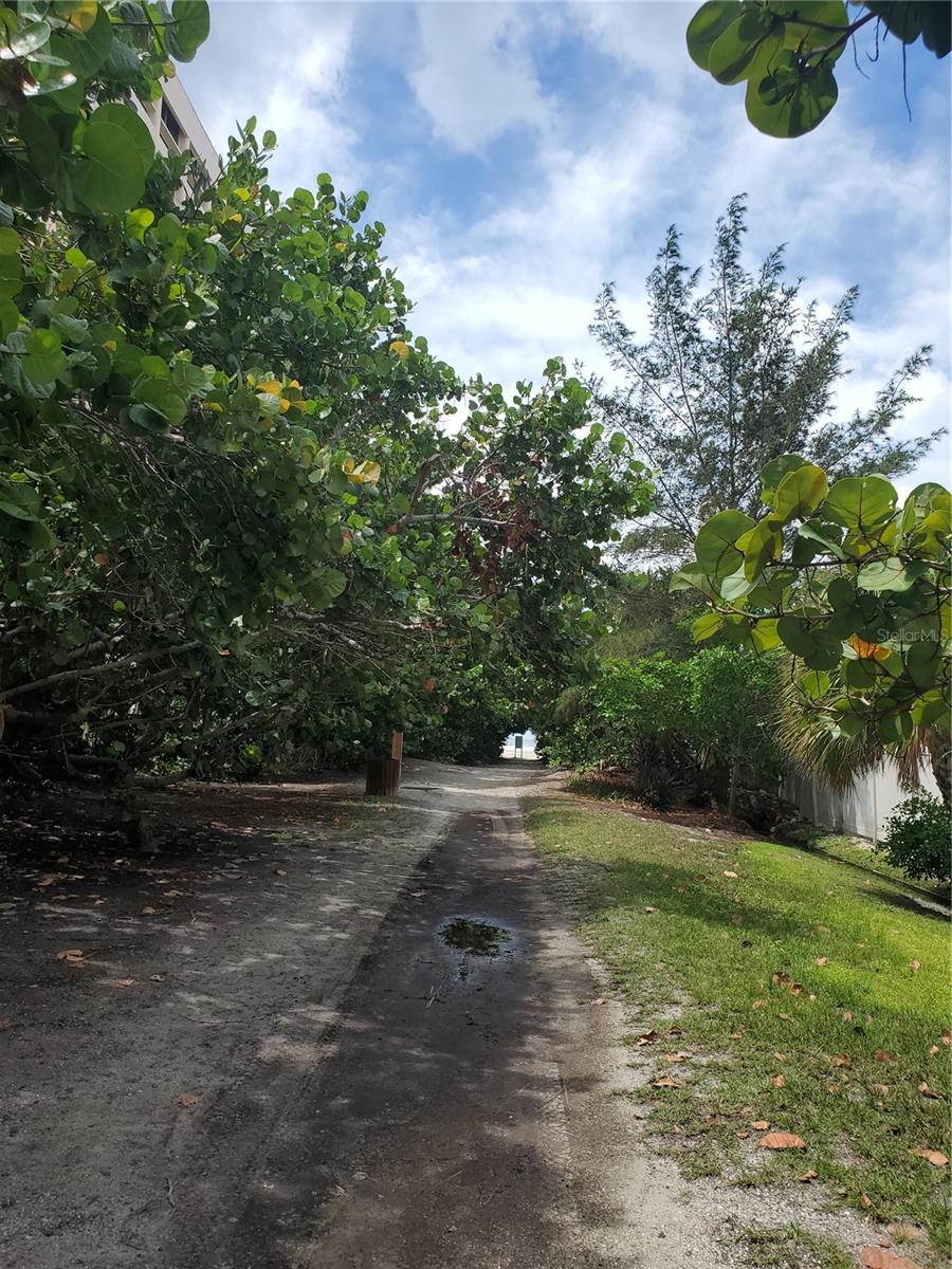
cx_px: 476
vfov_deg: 67.3
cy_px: 634
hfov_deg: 53.1
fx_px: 953
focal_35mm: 26
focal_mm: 4.3
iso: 50
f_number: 2.4
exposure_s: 1/1058
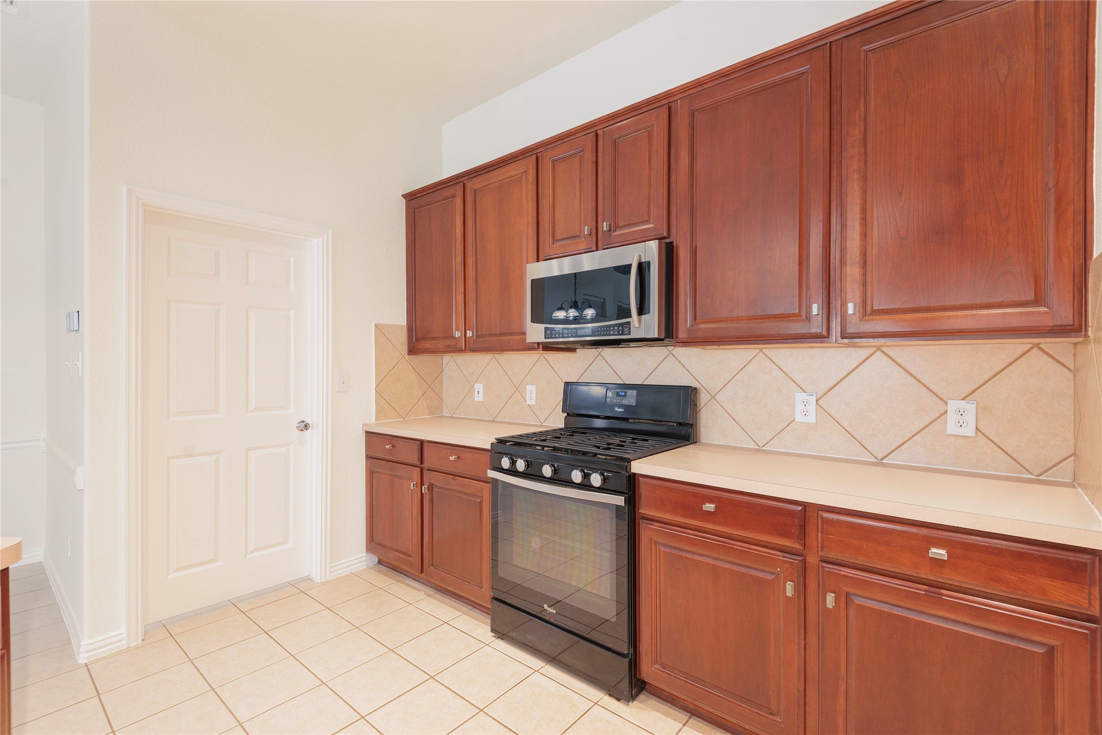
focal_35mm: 16
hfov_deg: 96.7
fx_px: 490
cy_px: 368
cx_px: 551
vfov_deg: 73.8
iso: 100
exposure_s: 1
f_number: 7.1
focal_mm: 16
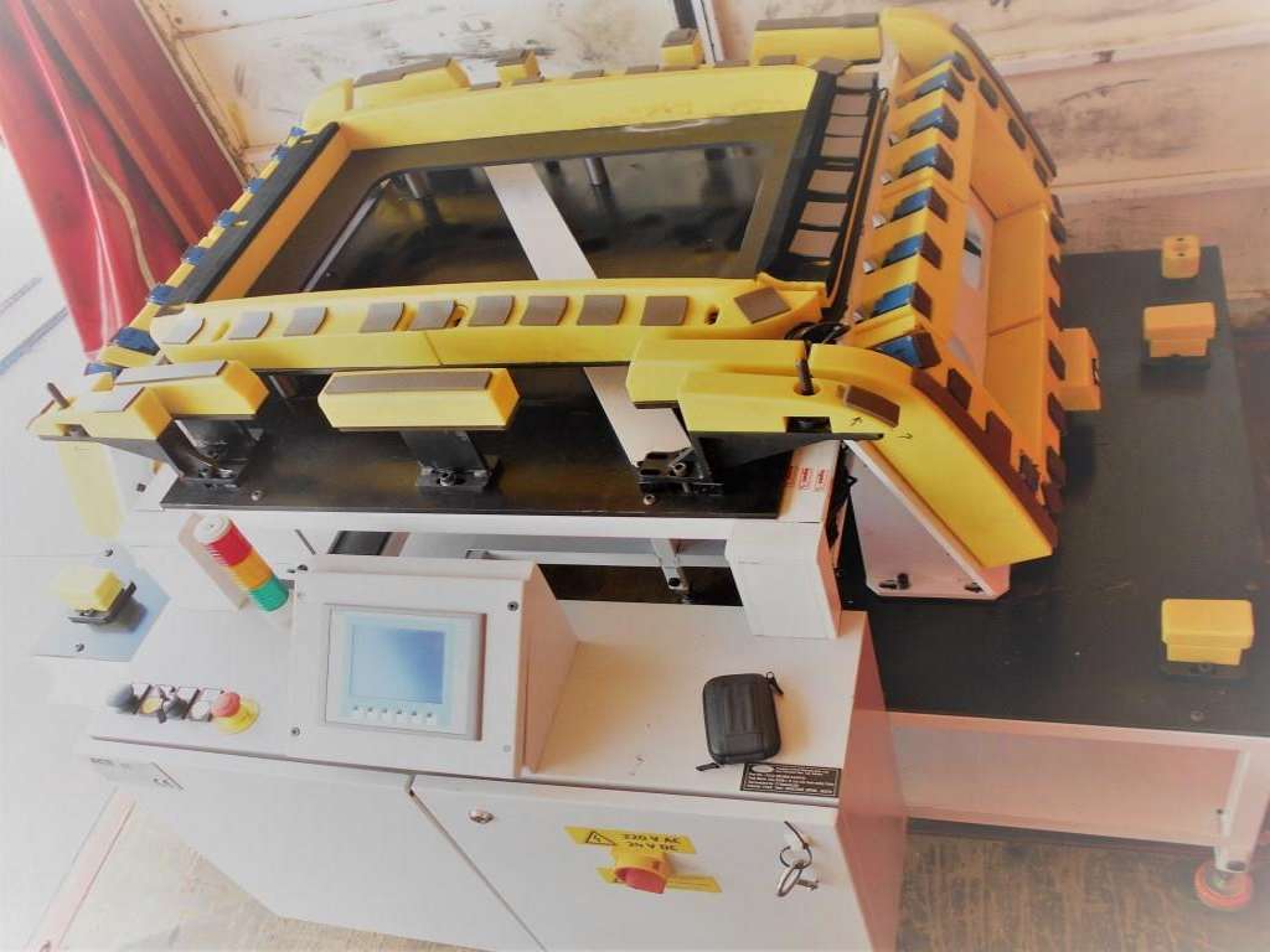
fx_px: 954
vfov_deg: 53.1
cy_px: 476
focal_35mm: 26
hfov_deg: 67.3
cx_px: 635
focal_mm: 4.6
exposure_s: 1/100
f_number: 3.2
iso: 80
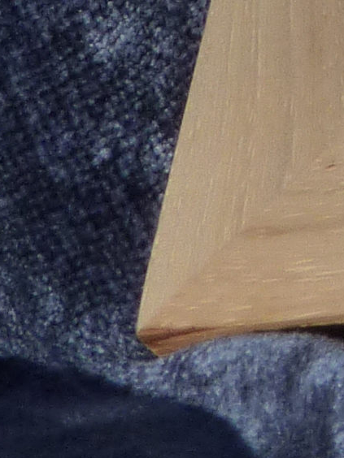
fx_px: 16788
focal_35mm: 1267
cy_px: -663
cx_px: 1031
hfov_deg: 1.2
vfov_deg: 1.6
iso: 125
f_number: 5.6
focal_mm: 32.1
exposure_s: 1/1000
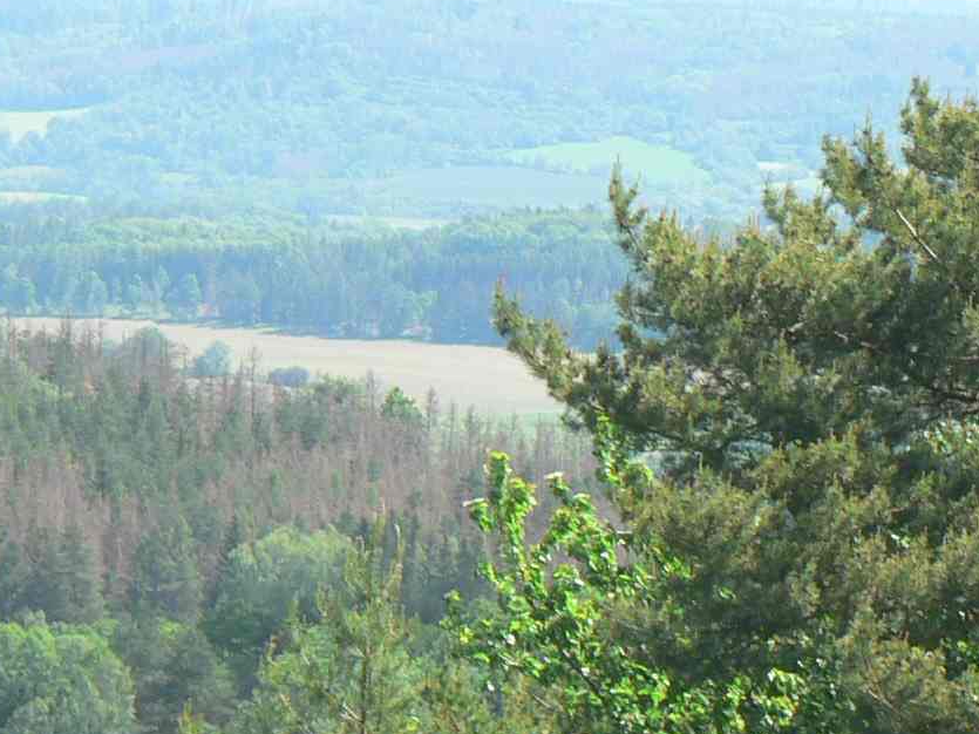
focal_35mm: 472
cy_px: 938
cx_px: 460
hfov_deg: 4.2
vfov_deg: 3.1
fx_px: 13347
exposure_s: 1/200
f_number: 4
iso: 80
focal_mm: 25.7
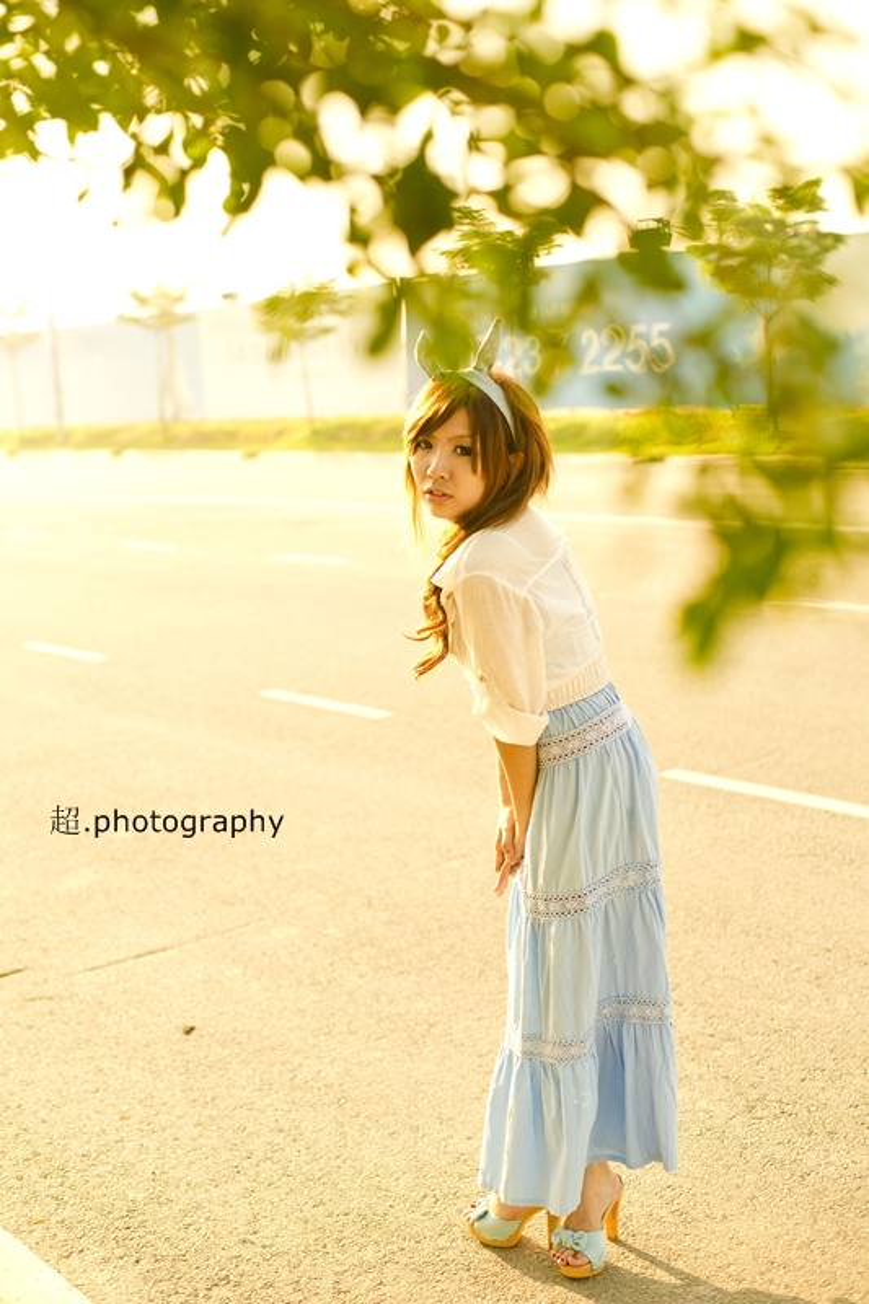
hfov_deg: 27.0
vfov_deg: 39.6
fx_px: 1811
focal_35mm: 50
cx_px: 434
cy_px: 652
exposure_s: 1/500
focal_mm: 50
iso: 100
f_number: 2.8
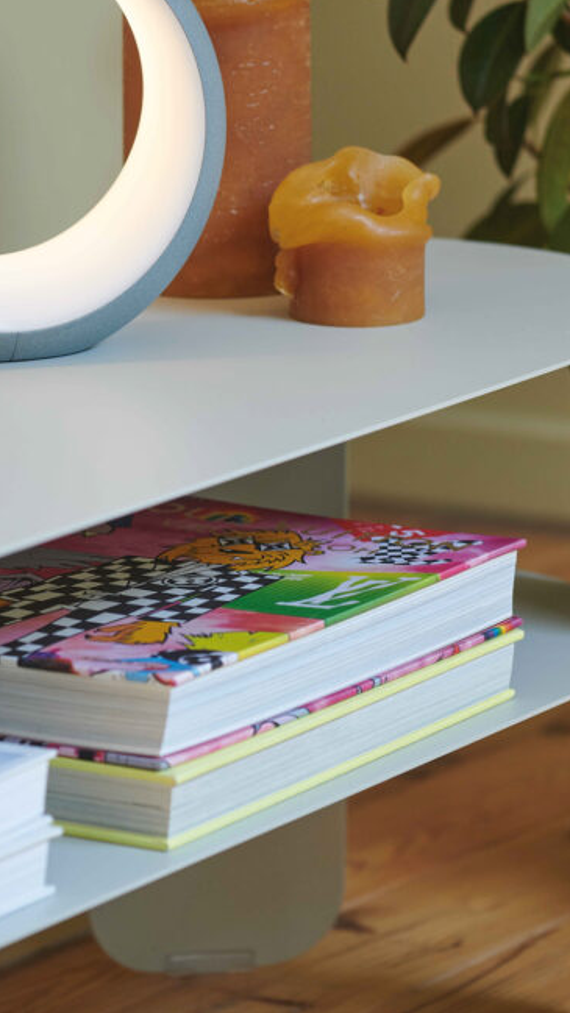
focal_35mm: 223
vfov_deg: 9.7
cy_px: 406
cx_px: 230
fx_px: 5993
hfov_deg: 5.4
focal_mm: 135
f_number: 4
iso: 400
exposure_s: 1/200
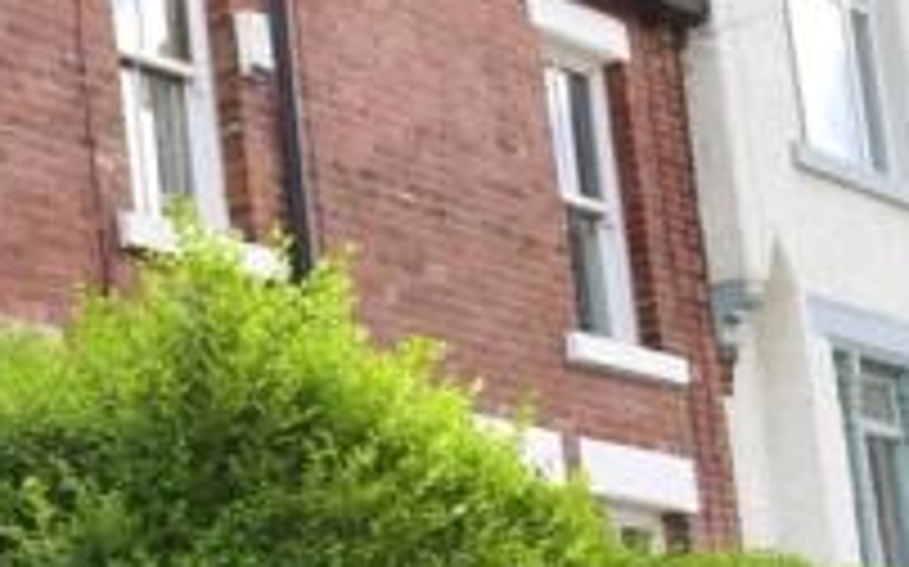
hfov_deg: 14.9
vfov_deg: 14.0
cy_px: 436
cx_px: -1210
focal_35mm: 93
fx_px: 2303
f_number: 5.6
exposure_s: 1/750
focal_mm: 18
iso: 400
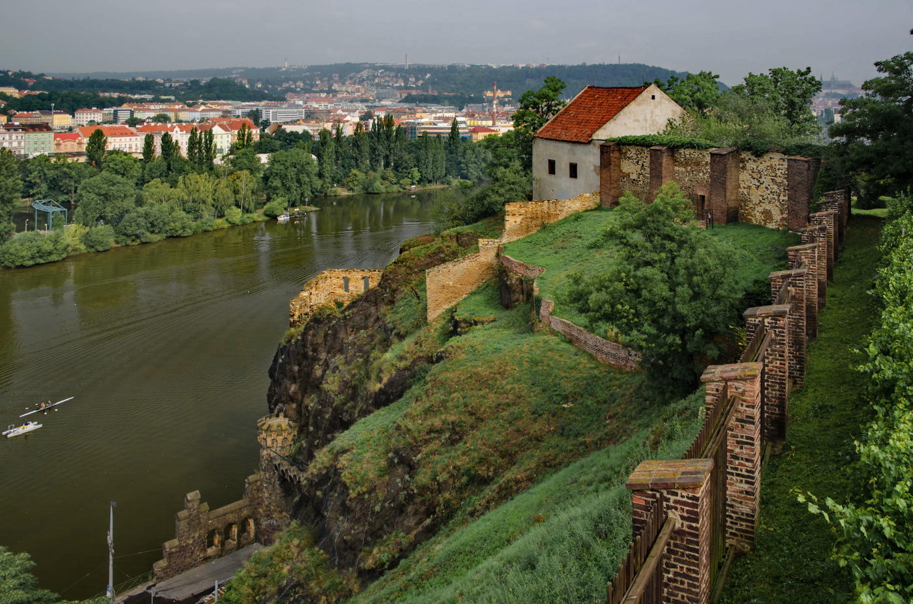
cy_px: 302
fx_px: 759
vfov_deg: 43.4
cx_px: 456
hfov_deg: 62.0
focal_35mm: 30
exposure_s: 1/60
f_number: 7.1
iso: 125
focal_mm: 20
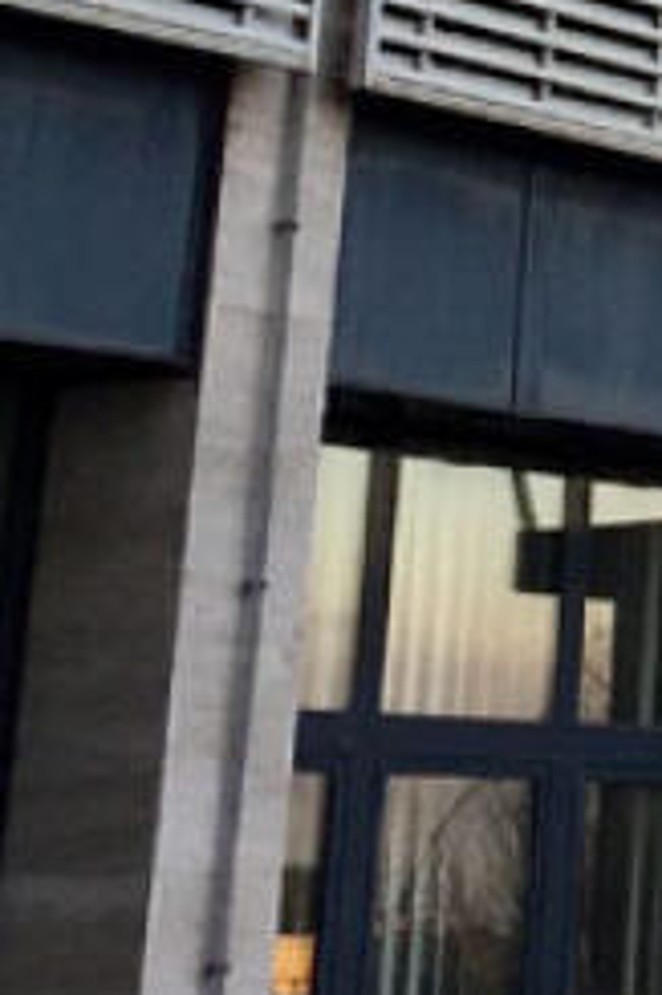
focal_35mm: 148
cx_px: 1462
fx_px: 4088
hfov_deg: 8.6
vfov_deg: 13.1
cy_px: -532
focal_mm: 4.15
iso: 32
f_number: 2.2
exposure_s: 1/321
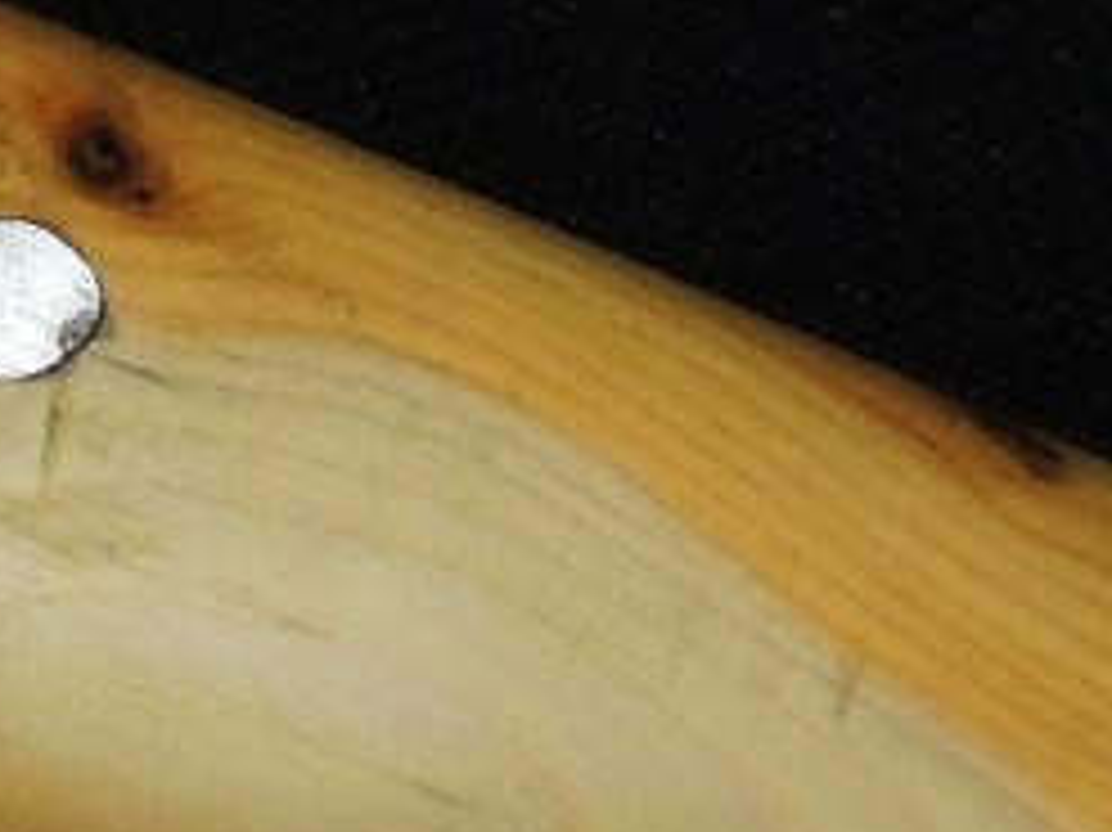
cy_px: 301
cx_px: -576
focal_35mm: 321
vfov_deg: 4.6
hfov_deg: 6.1
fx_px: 10307
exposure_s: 1/30
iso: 560
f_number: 3.7
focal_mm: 9.8
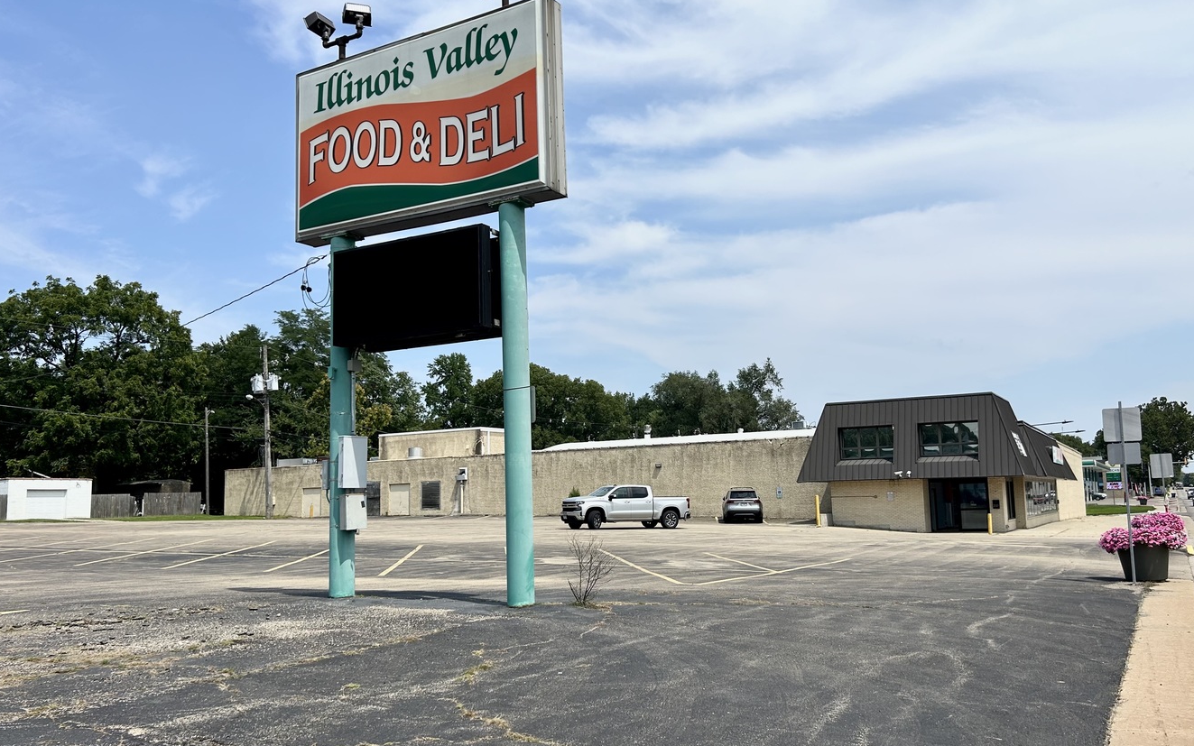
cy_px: 397
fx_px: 976
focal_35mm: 30
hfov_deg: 62.9
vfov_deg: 41.8
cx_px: 624
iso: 50
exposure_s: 1/6993
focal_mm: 5.7
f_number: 1.5
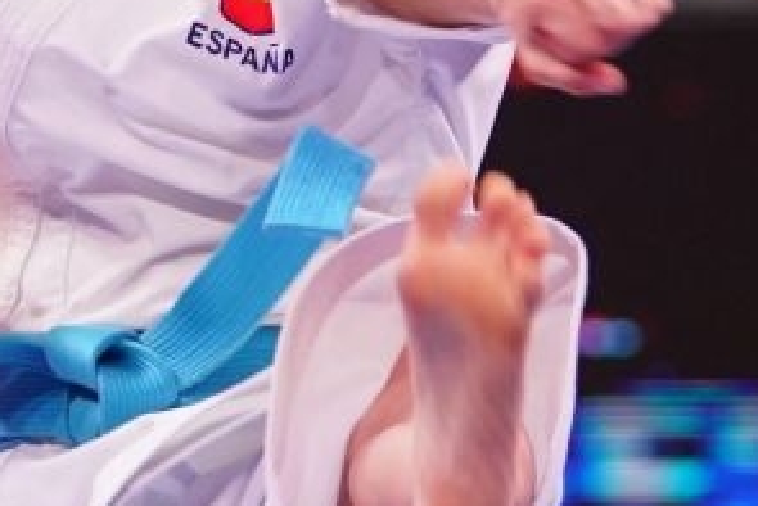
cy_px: 434
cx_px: 288
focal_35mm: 842
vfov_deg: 1.6
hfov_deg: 2.4
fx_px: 17737
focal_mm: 138
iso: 2000
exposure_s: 1/500
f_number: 2.8
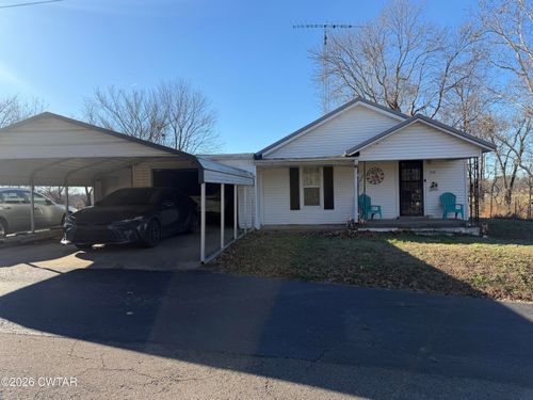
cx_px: 266
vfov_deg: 56.8
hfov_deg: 71.6
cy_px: 200
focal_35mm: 24
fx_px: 370
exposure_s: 1/2801
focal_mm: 6.76
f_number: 1.78
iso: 80
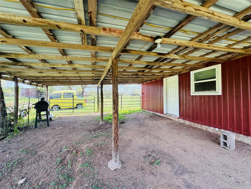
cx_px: 126
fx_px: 102
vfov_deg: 85.7
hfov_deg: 102.1
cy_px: 94
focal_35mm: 14
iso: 40
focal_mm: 2.22
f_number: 2.2
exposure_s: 1/230
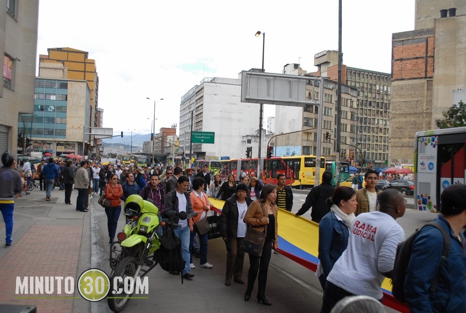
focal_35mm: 33
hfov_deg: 57.1
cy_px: 156
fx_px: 428
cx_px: 233
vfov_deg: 40.1
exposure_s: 1/250
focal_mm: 22
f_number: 4.5
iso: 100
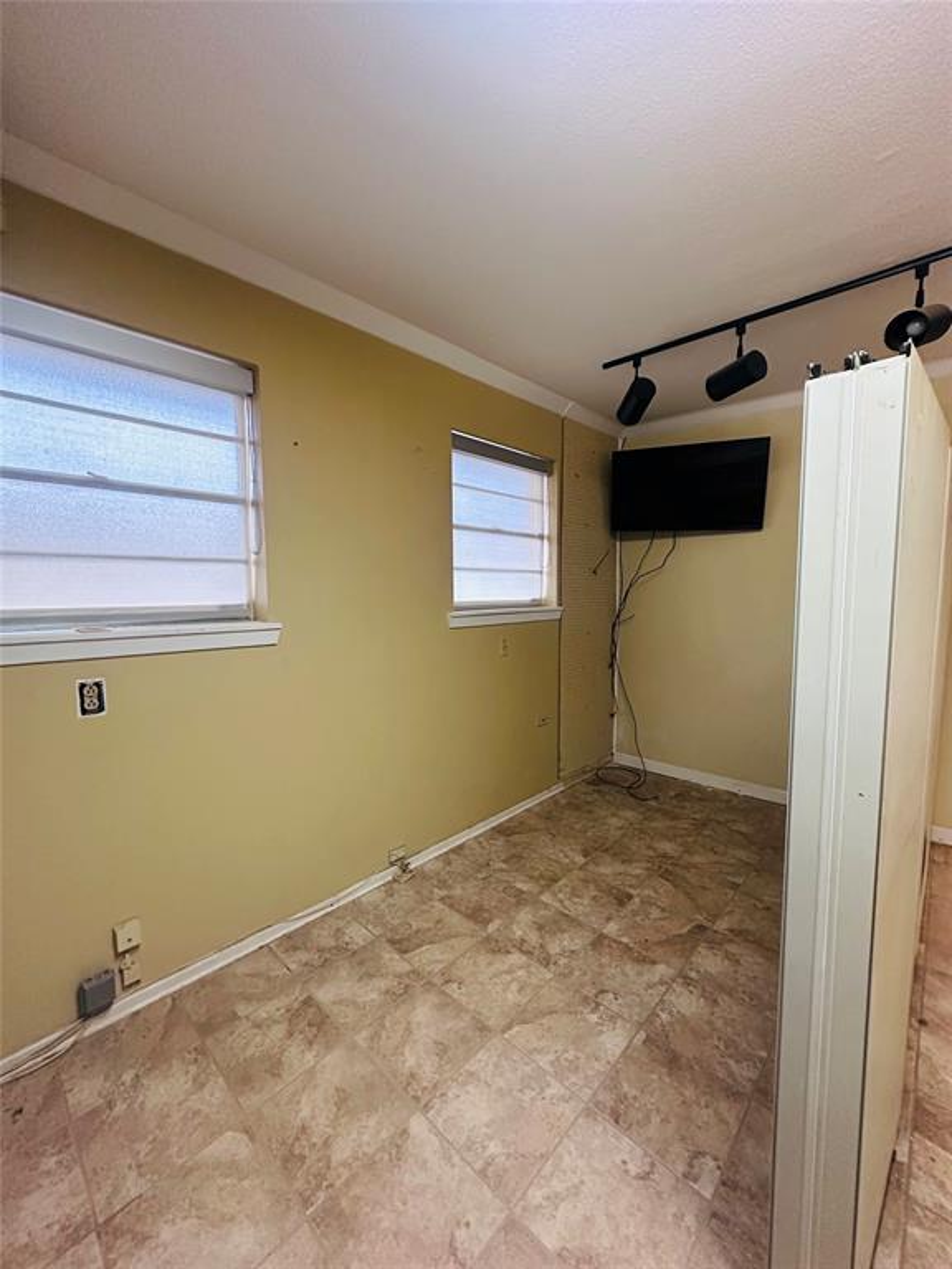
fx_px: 513
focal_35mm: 14
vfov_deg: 102.1
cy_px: 634
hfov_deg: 85.7
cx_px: 476
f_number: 2.2
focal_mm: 2.22
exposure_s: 1/60
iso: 640
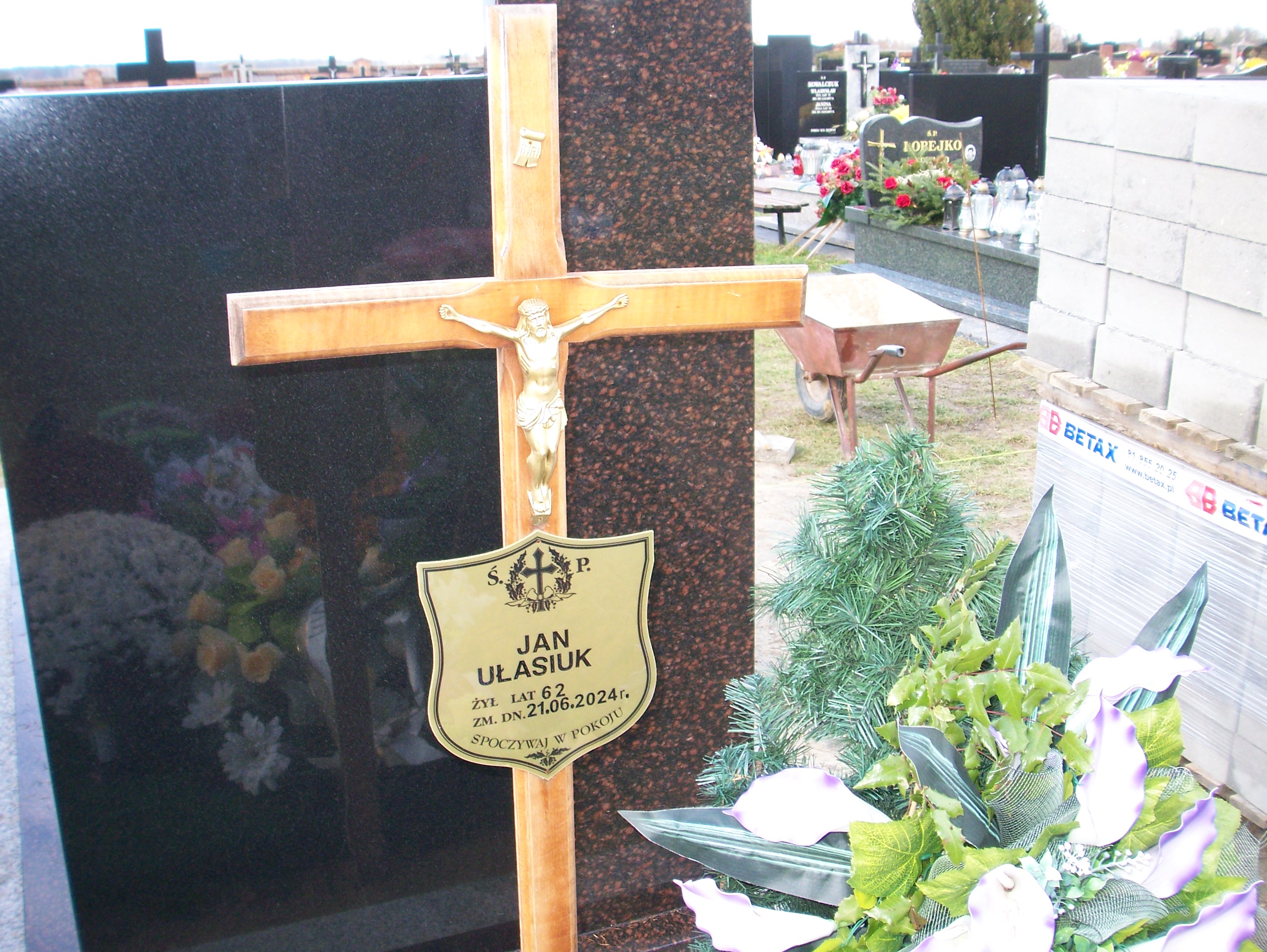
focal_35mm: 38
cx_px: 634
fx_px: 1392
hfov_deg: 48.9
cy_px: 476
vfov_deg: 37.8
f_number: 3.9
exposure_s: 1/60
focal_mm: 6.3
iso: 125
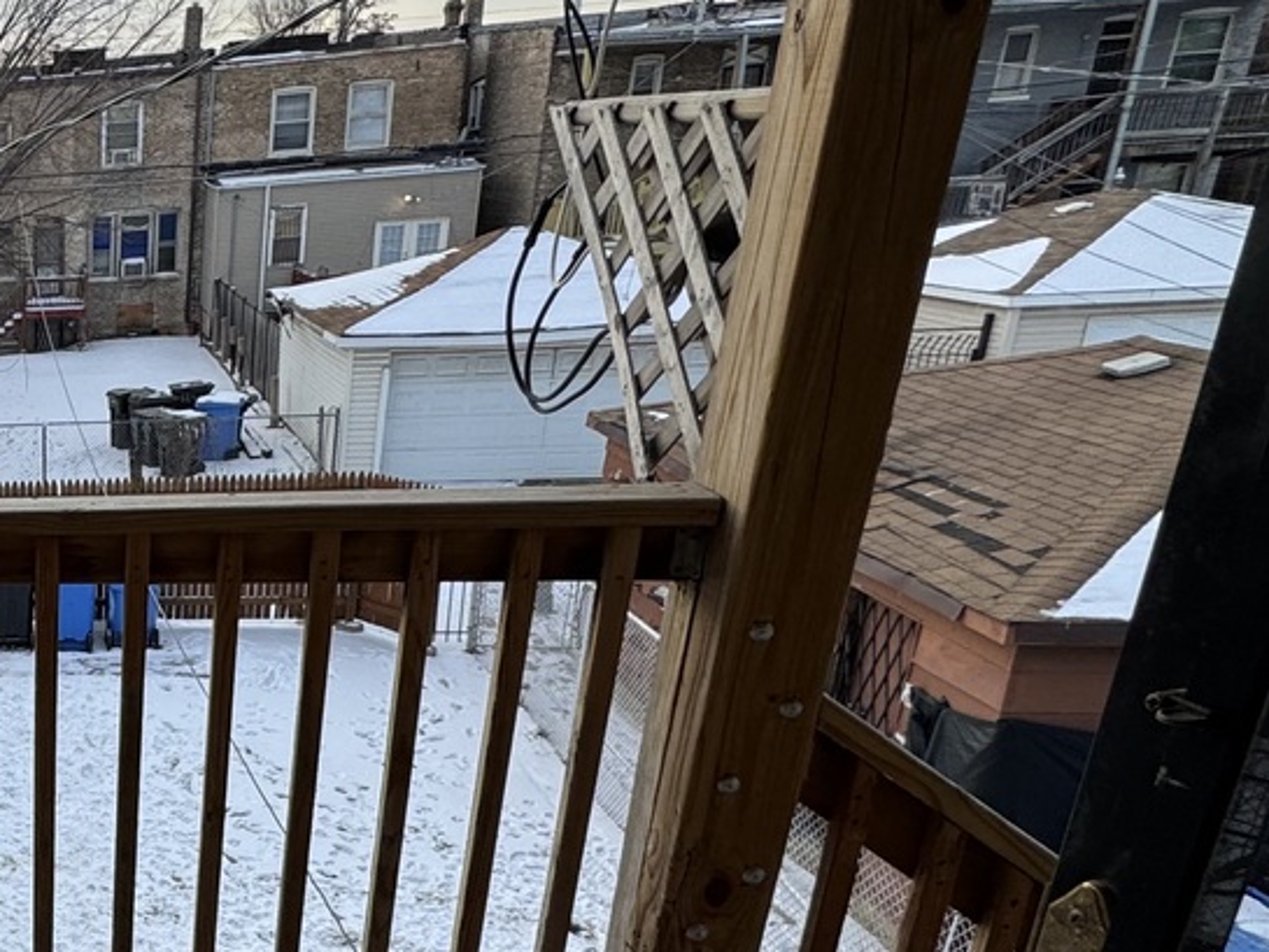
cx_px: -289
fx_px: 1357
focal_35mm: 37
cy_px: 668
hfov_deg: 36.9
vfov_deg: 38.0
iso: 40
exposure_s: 1/473
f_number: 2.2
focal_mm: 2.22
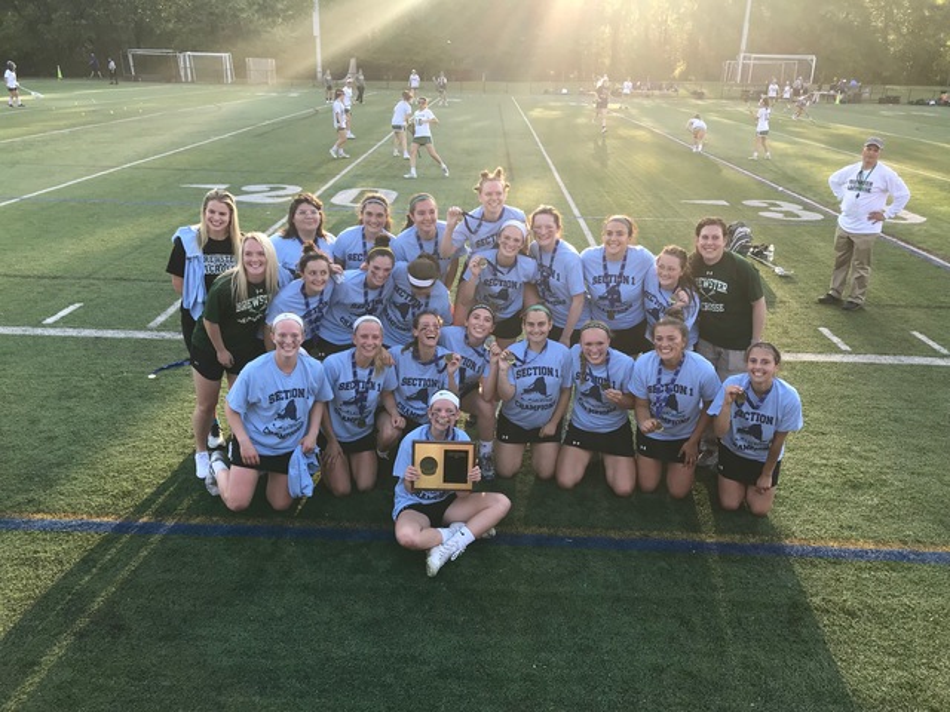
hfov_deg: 63.4
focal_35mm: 28
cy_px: 356
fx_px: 768
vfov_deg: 49.7
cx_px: 475
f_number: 1.8
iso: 20
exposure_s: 1/260
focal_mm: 3.99
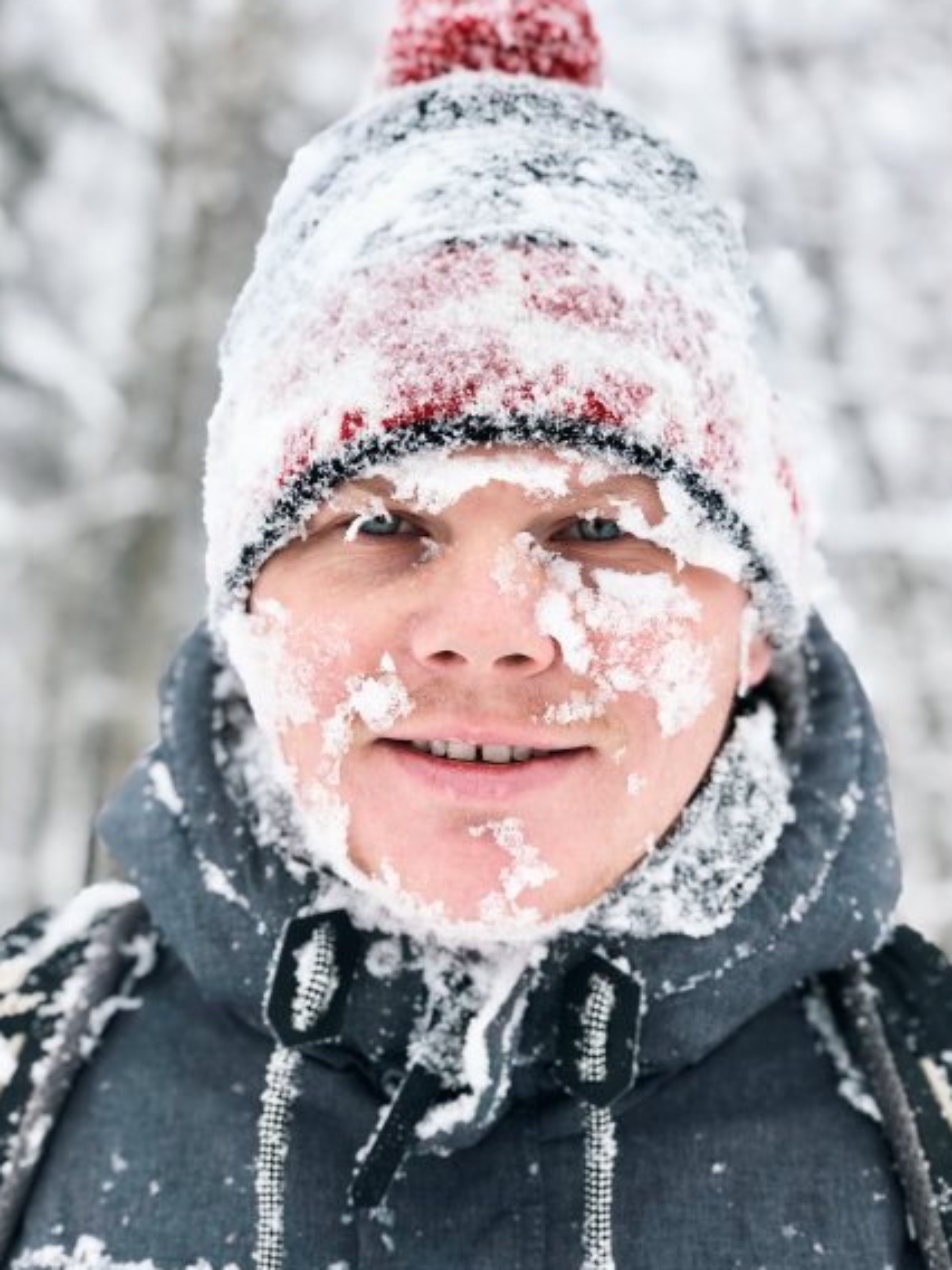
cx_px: 493
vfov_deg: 34.3
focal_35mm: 56
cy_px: 635
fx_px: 2053
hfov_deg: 26.1
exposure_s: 1/120
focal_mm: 6
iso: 16
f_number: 2.4
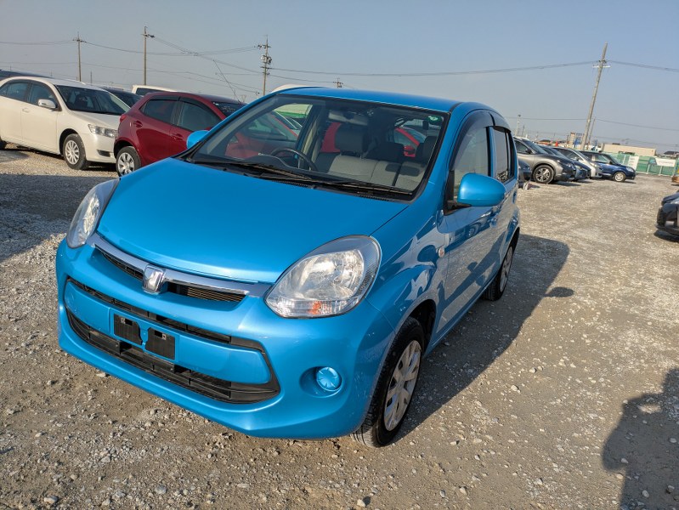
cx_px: 340
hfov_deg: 69.4
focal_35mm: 25
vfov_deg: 54.9
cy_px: 255
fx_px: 491
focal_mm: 5.43
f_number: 1.89
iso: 51
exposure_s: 1/4444
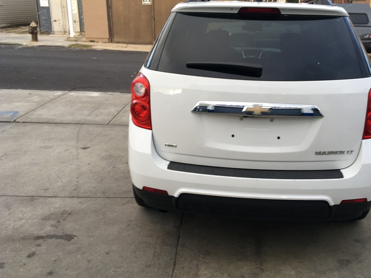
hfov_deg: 49.7
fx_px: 396
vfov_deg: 38.5
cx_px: 227
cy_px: 116
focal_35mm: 37
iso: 25
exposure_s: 1/50
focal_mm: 4.15
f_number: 2.2
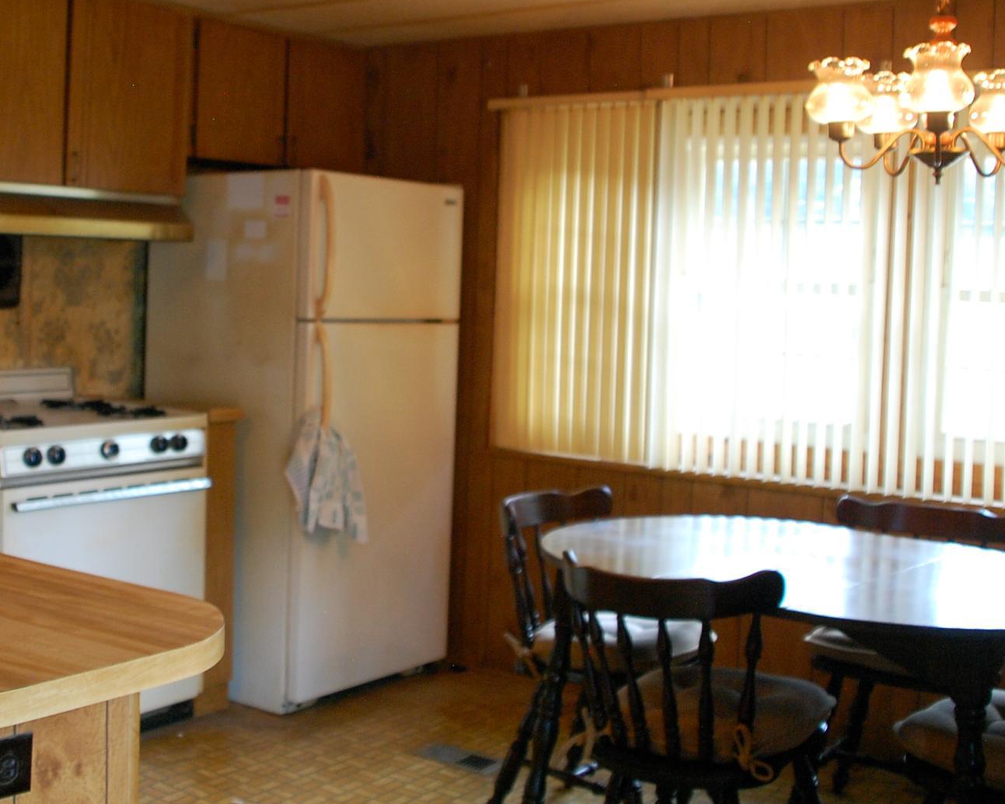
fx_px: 1391
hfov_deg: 39.4
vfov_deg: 32.2
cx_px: 354
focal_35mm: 47
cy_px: 362
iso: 800
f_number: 3.8
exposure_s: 1/25
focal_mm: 21
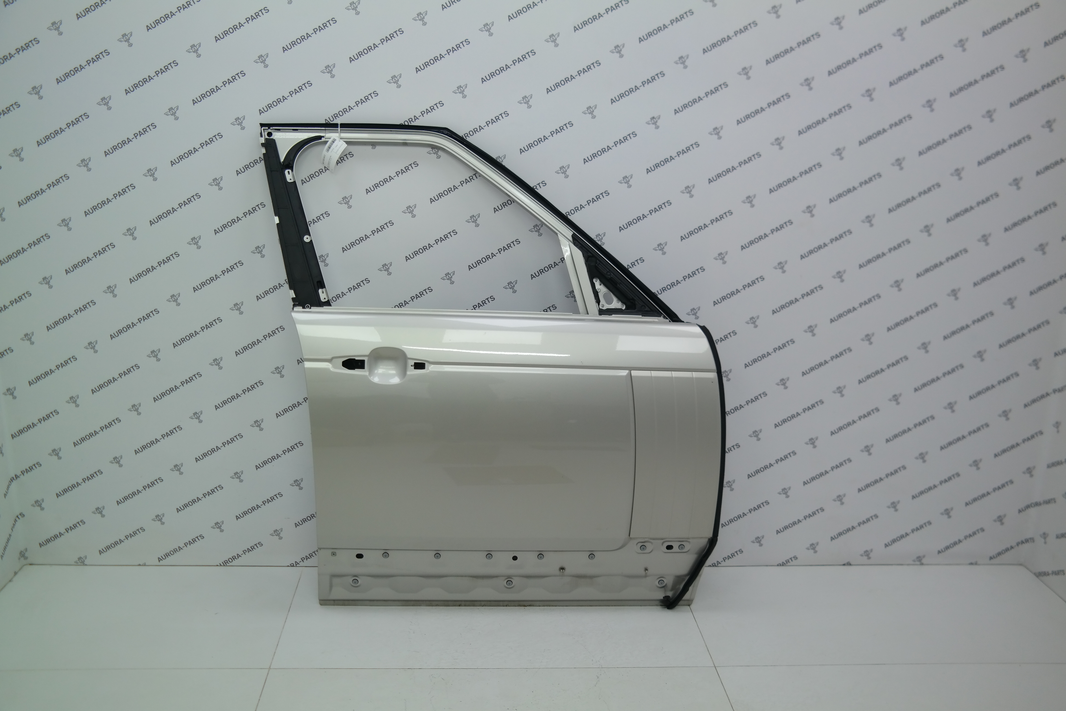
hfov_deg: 47.4
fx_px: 1214
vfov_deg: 32.6
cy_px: 356
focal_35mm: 41
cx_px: 533
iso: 200
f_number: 4
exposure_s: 1/80
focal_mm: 27
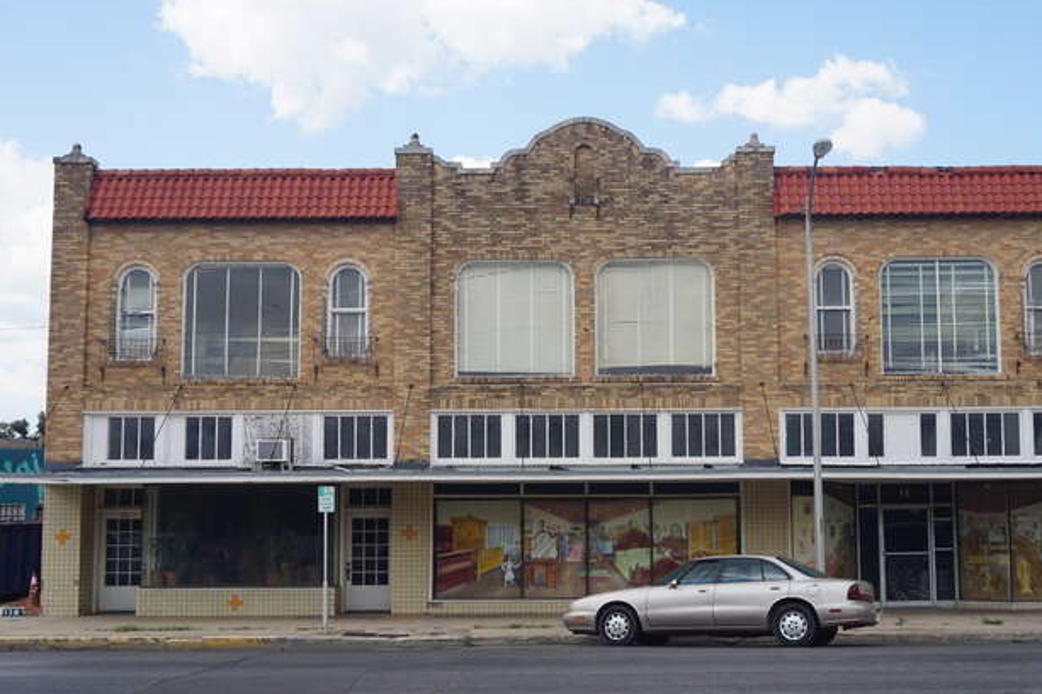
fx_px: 1360
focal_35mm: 47
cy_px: 390
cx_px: 597
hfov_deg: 41.8
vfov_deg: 28.6
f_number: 10
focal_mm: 24
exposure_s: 1/100
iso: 100
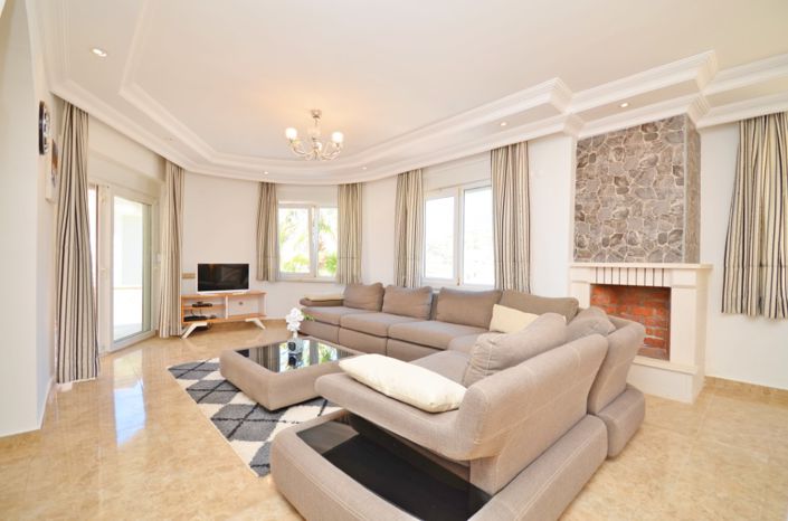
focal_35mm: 15
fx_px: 327
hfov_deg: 100.5
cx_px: 394
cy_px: 260
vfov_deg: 77.0
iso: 200
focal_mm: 10
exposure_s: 1/100
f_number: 5
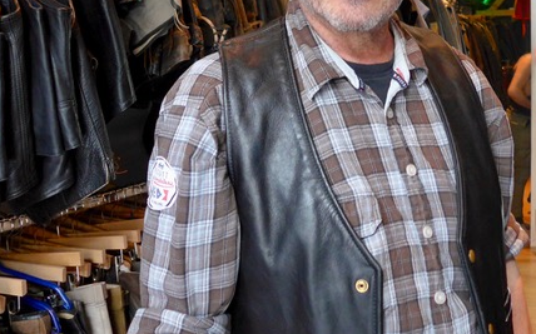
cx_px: 329
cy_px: 88
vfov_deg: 27.6
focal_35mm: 46
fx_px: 672
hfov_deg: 43.2
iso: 400
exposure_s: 1/30
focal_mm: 6
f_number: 2
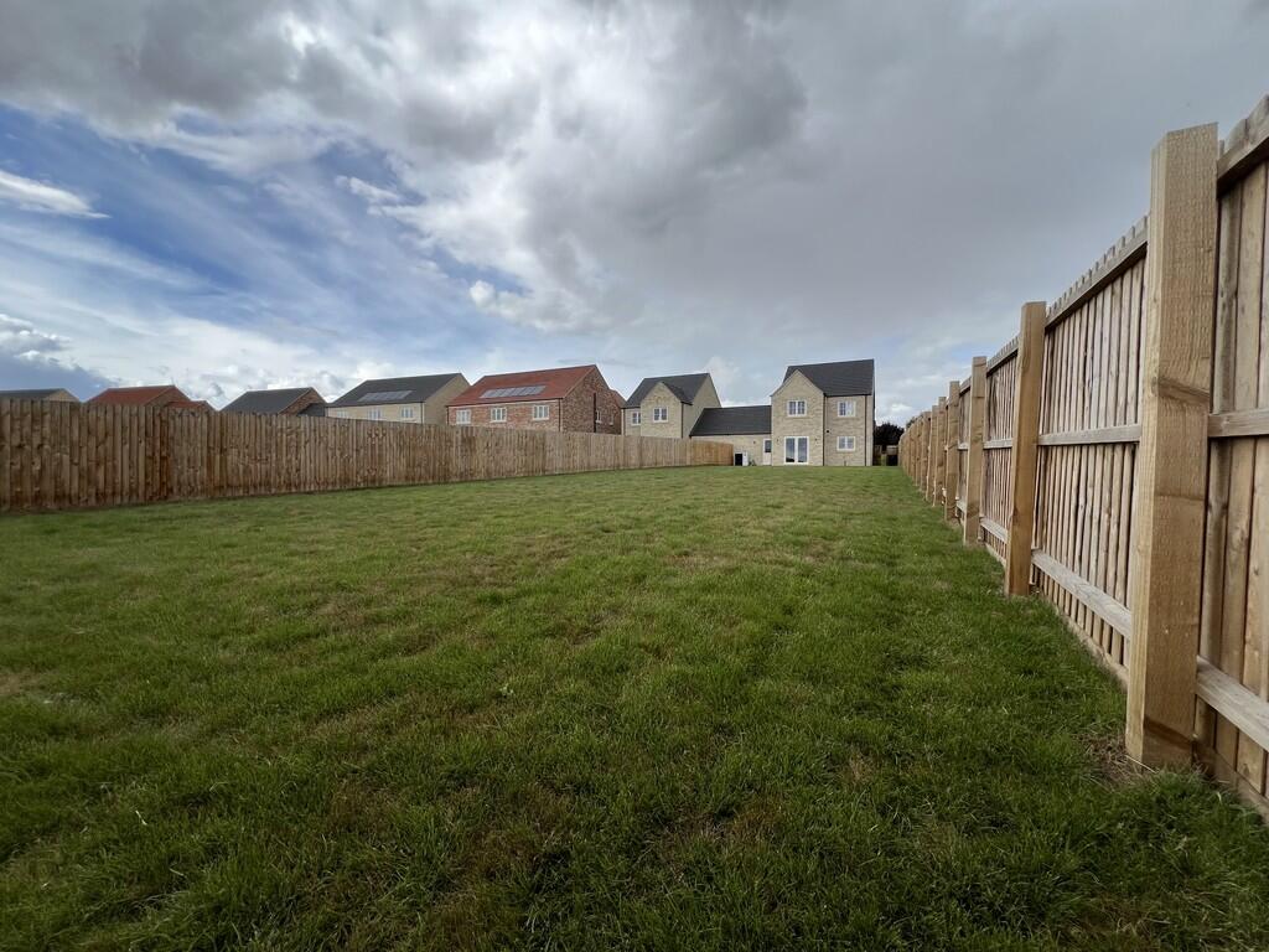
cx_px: 634
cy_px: 476
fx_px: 477
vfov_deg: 89.9
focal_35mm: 13
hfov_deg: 106.2
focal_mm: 1.57
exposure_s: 1/1155
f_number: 1.8
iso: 32
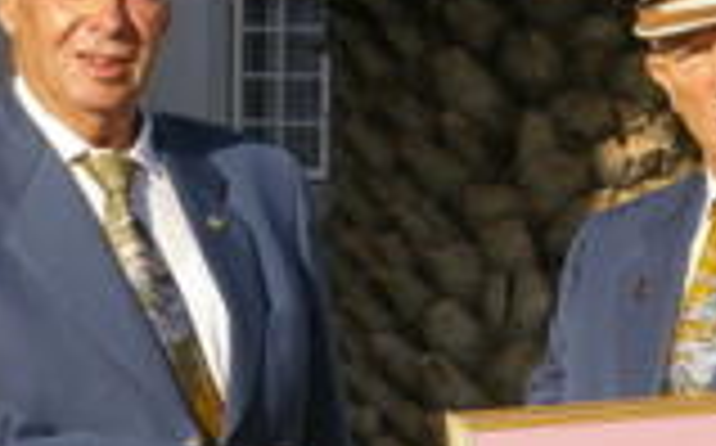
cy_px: 212
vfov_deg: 4.9
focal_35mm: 265
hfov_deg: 7.9
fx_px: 5158
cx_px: 288
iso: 800
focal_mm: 55
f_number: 13
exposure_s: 1/350
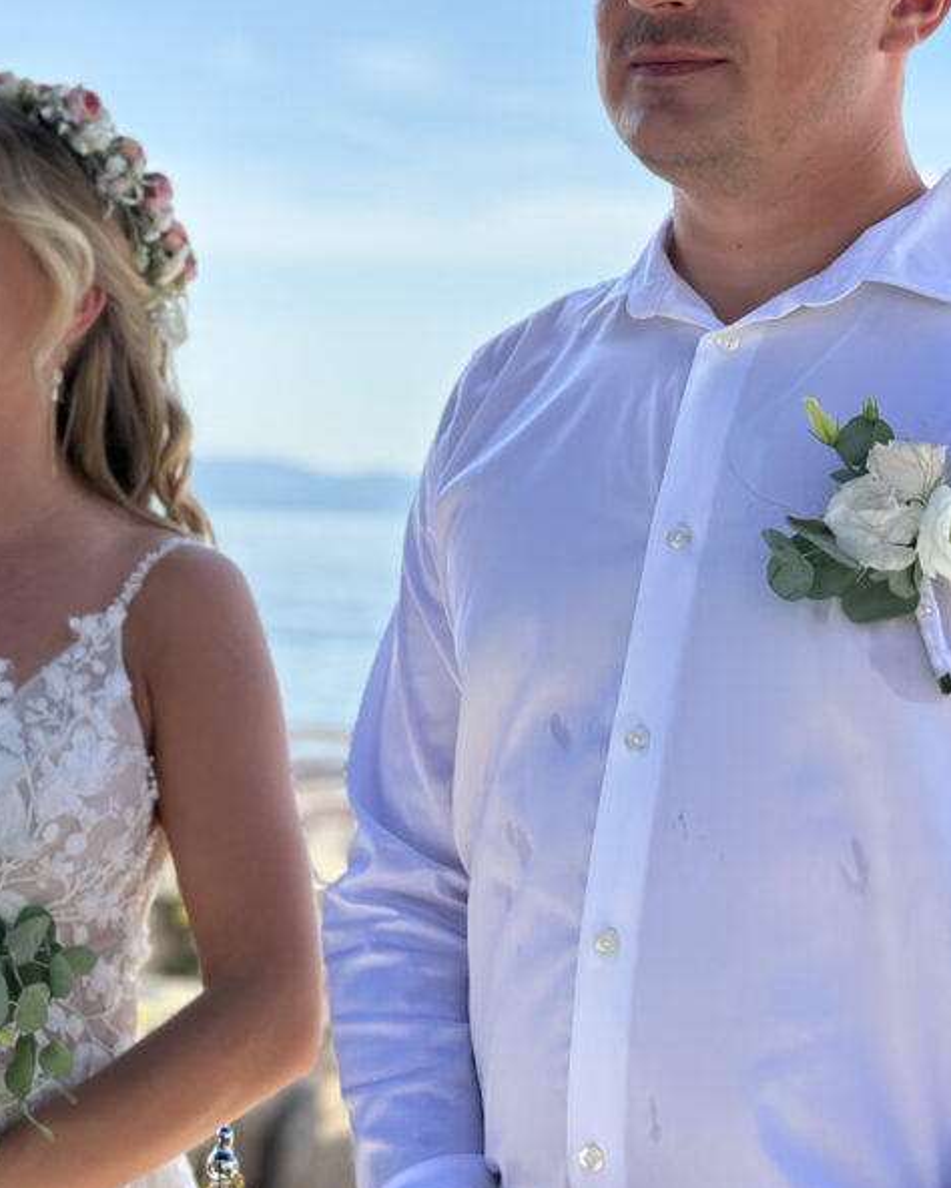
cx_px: 245
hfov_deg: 18.8
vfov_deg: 23.2
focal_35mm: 81
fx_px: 2848
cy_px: 251
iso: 100
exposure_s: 1/5882
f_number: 1.78
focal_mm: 6.86
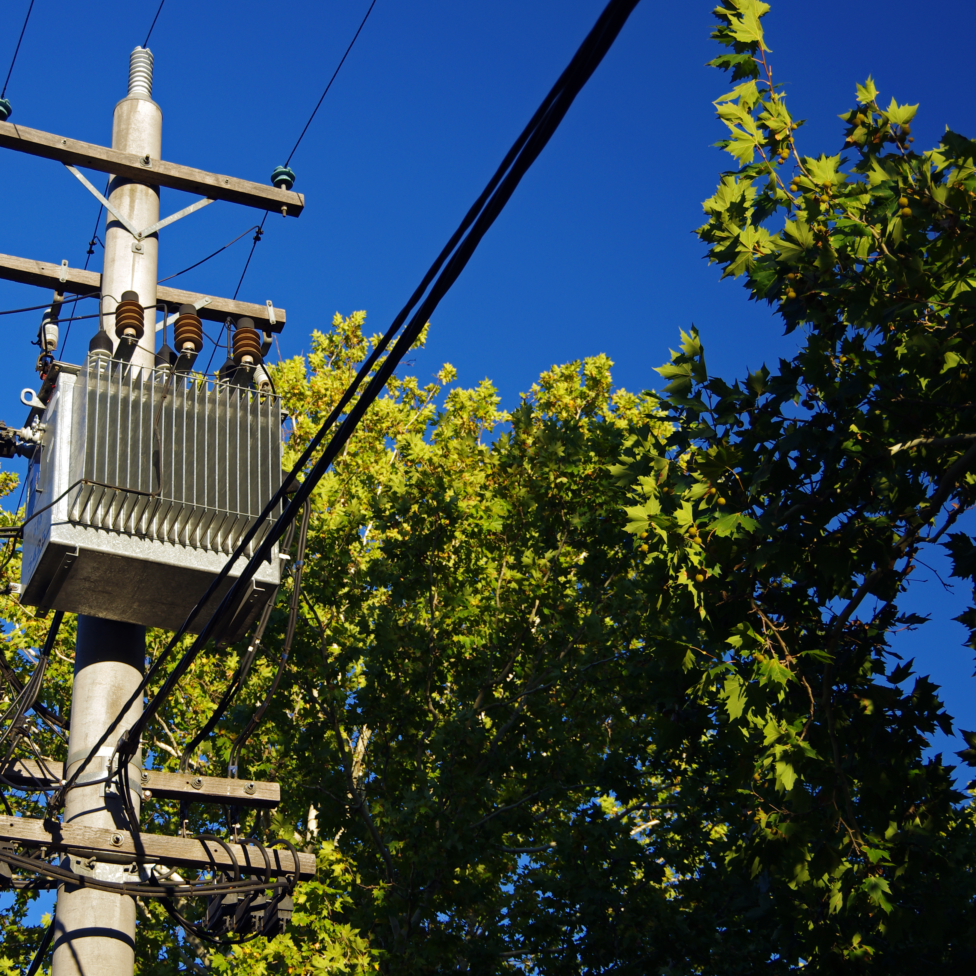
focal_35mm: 60
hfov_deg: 28.6
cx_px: 322
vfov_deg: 28.8
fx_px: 1903
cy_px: 488
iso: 100
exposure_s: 1/160
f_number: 4.5
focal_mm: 31
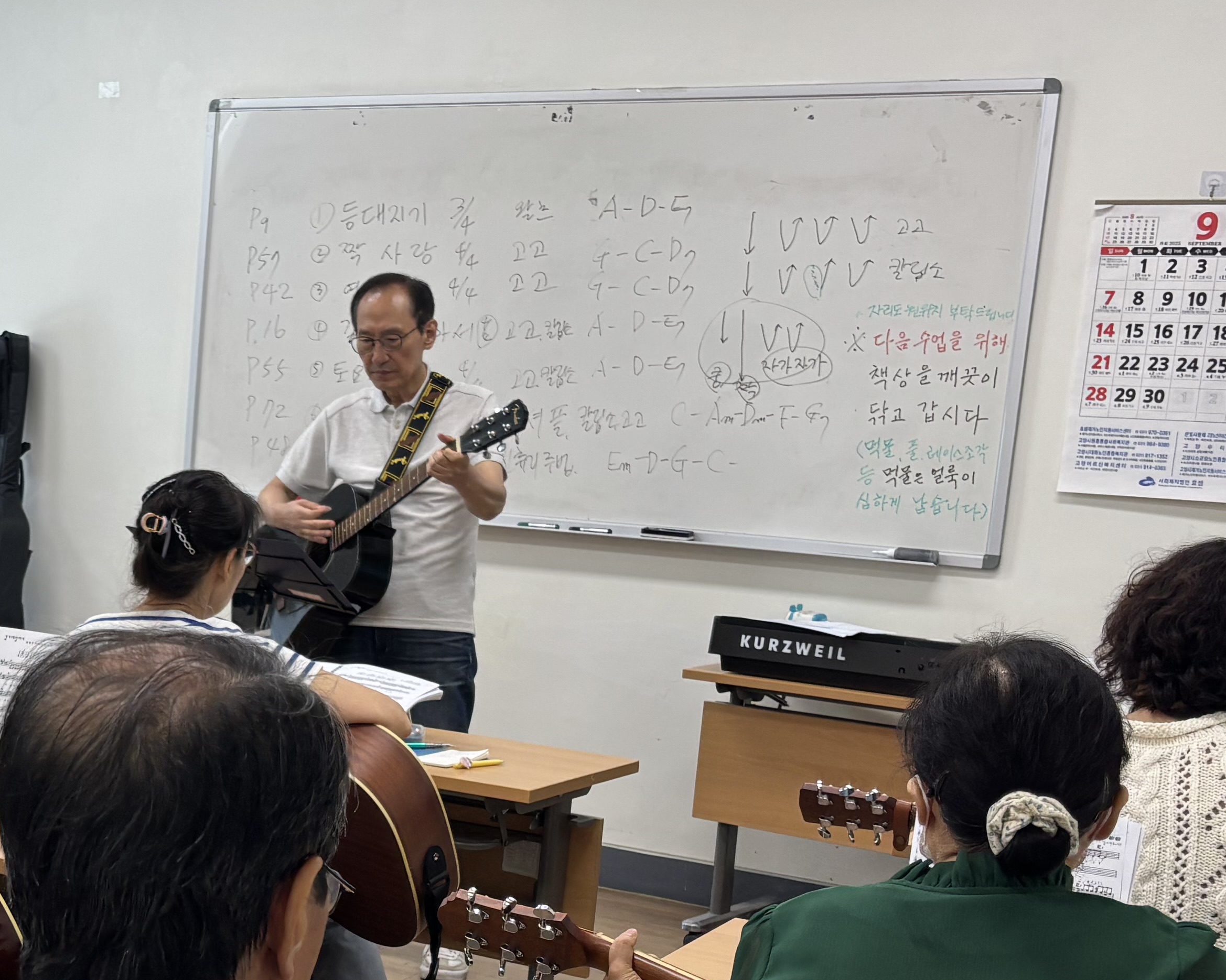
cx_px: 4
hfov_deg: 28.6
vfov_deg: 24.4
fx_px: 2249
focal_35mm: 62
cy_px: 710
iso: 64
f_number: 1.6
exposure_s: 1/120
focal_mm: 5.96
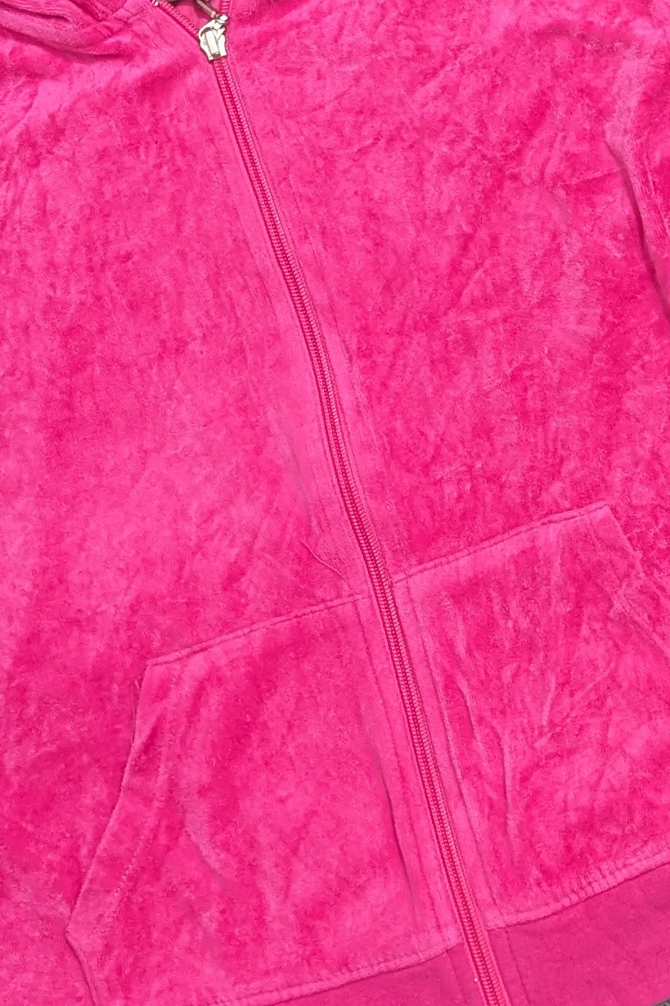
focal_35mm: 83
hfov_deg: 15.8
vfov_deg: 23.8
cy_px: 97
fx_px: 2318
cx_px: 823
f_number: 1.85
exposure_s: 1/25
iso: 378
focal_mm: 6.81
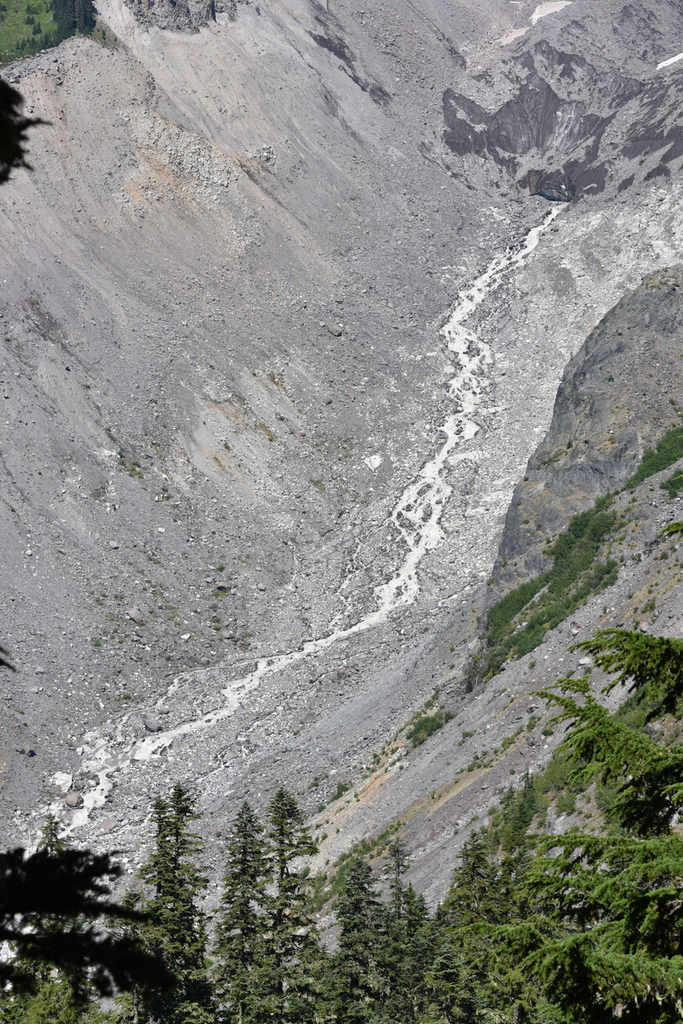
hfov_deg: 14.9
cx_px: 342
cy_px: 512
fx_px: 2617
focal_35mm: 92
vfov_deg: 22.1
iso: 100
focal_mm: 92
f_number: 9
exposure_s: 1/320
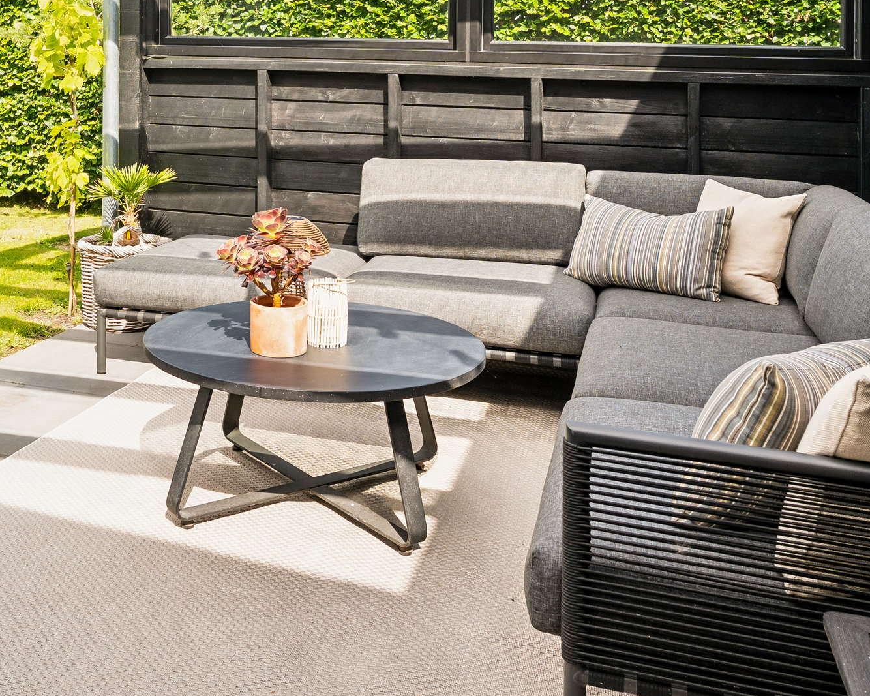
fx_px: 1022
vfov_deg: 35.4
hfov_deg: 45.3
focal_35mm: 40
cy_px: 70
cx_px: 278
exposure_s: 1/200
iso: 250
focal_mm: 18.8
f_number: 7.1
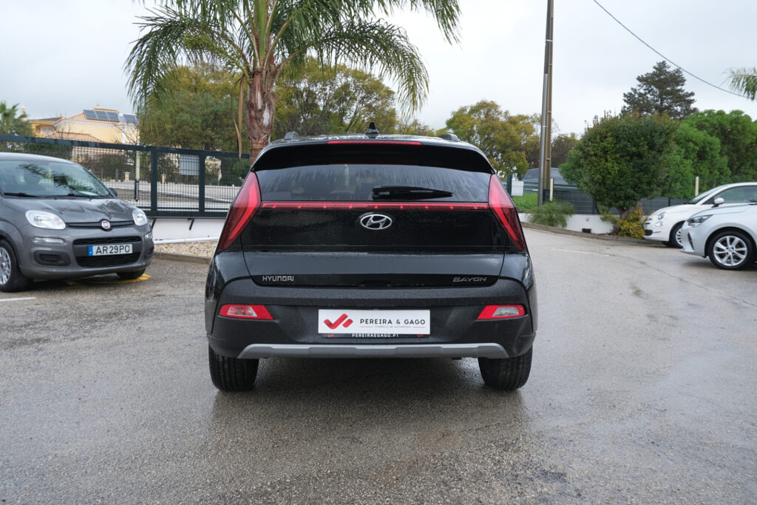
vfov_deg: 43.6
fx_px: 631
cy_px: 252
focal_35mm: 30
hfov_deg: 61.9
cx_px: 378
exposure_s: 1/80
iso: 160
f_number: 8
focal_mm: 20.3
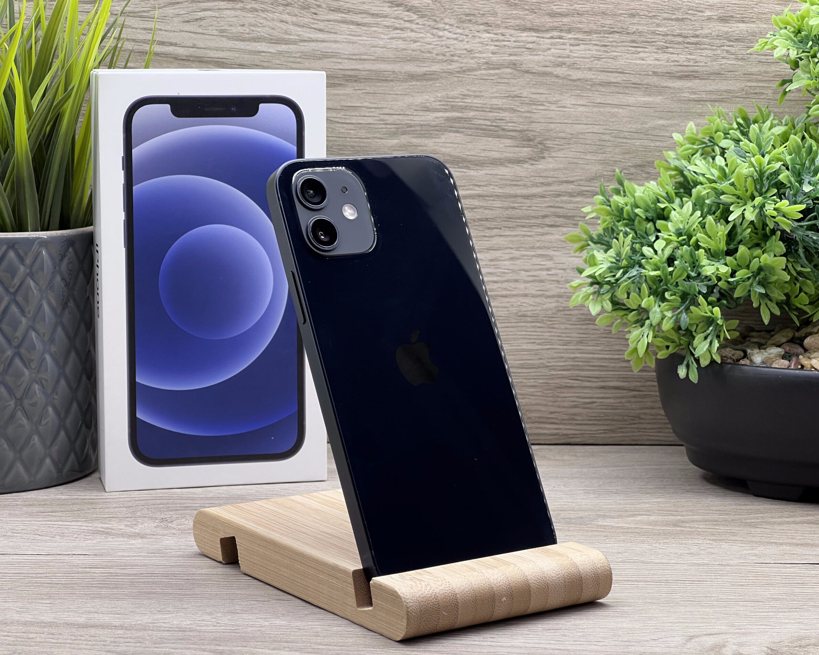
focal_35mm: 81
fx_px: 1963
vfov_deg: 18.9
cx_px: 421
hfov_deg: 23.6
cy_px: 324
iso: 100
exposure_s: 1/100
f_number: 2.8
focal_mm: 9
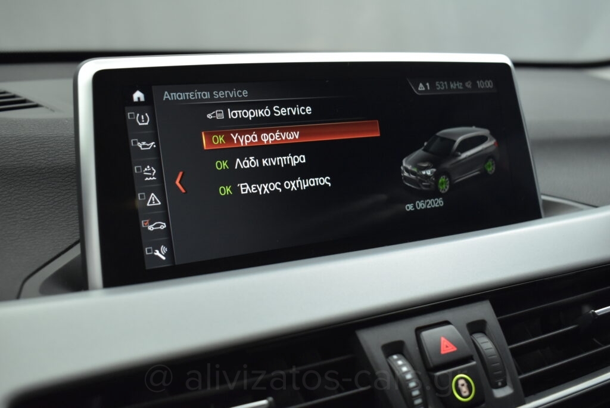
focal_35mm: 36
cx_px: 305
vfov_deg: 36.9
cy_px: 204
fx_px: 610
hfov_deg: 53.1
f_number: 4
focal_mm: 24
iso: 1600
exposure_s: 1/80
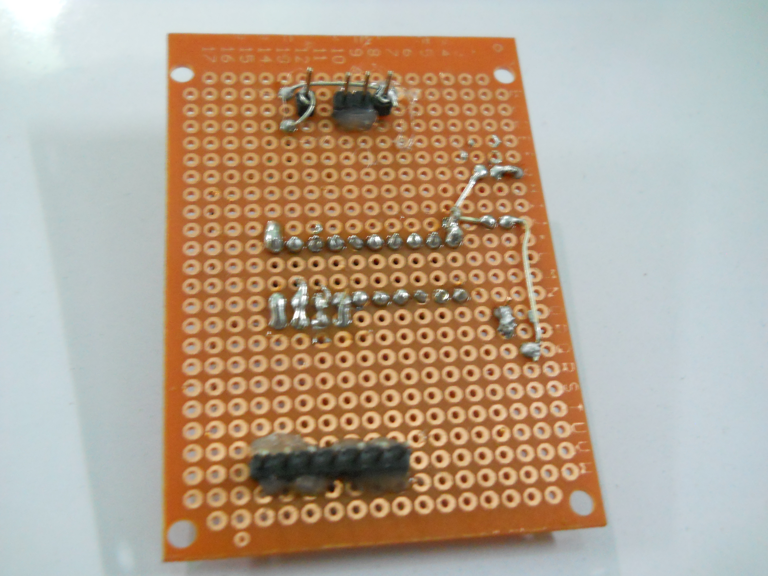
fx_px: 910
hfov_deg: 45.8
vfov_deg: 35.1
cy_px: 288
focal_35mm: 41
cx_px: 384
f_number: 3.1
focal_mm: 6.72
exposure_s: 1/8
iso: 500
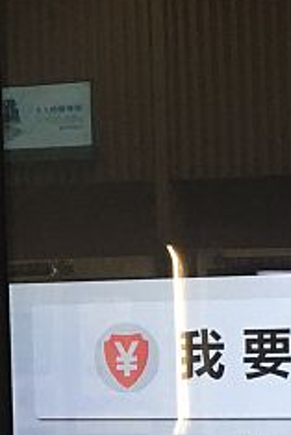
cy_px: 494
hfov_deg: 8.9
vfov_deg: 13.0
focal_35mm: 154
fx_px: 1864
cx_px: 89
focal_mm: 4.15
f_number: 2.2
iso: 50
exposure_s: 1/33
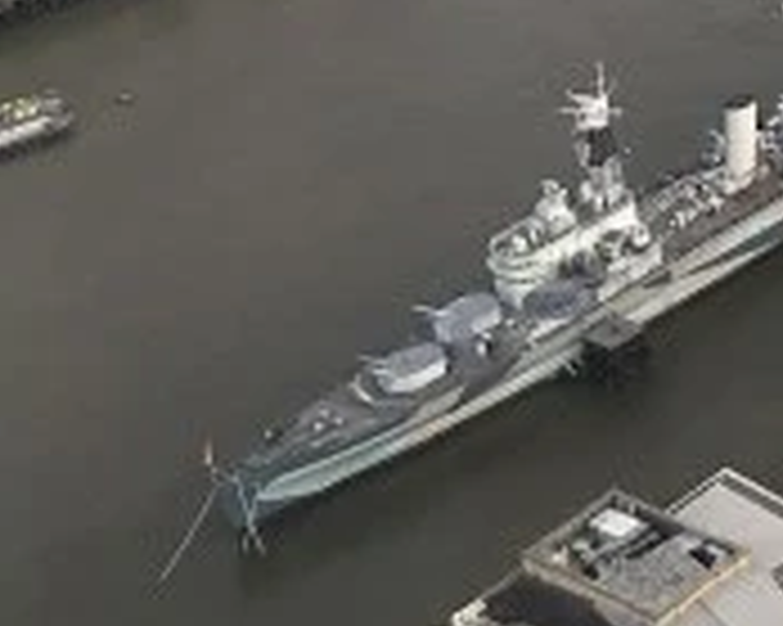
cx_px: 1472
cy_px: -464
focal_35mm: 126
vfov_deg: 11.4
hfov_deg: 13.5
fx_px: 2918
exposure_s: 1/292
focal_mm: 4
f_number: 1.8
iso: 20
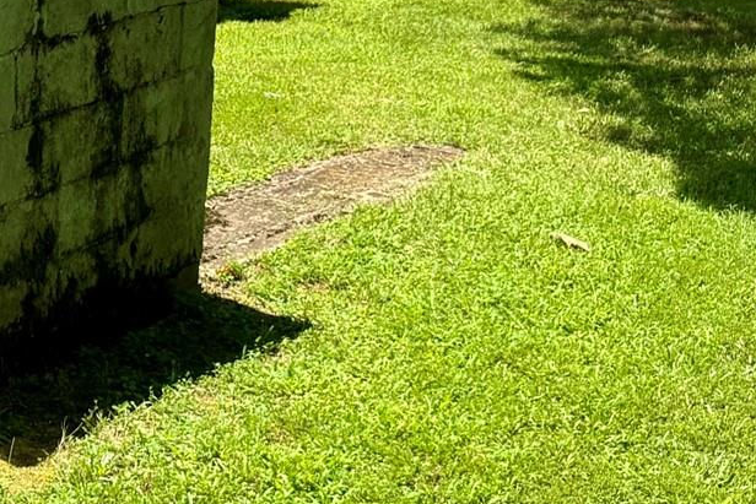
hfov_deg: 21.8
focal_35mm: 83
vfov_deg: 16.5
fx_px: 1743
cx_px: -255
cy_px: 220
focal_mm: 6.76
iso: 80
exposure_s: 1/2331
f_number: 1.78
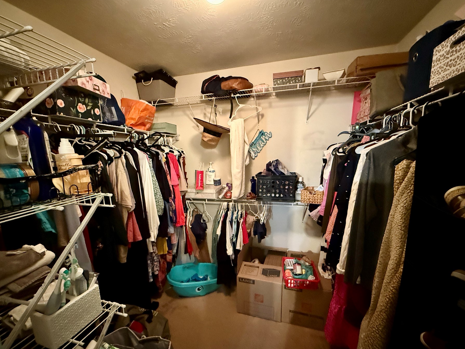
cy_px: 196
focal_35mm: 16
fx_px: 215
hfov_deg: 94.5
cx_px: 224
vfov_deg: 77.8
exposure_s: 1/30
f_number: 2.2
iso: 1250
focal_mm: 2.22
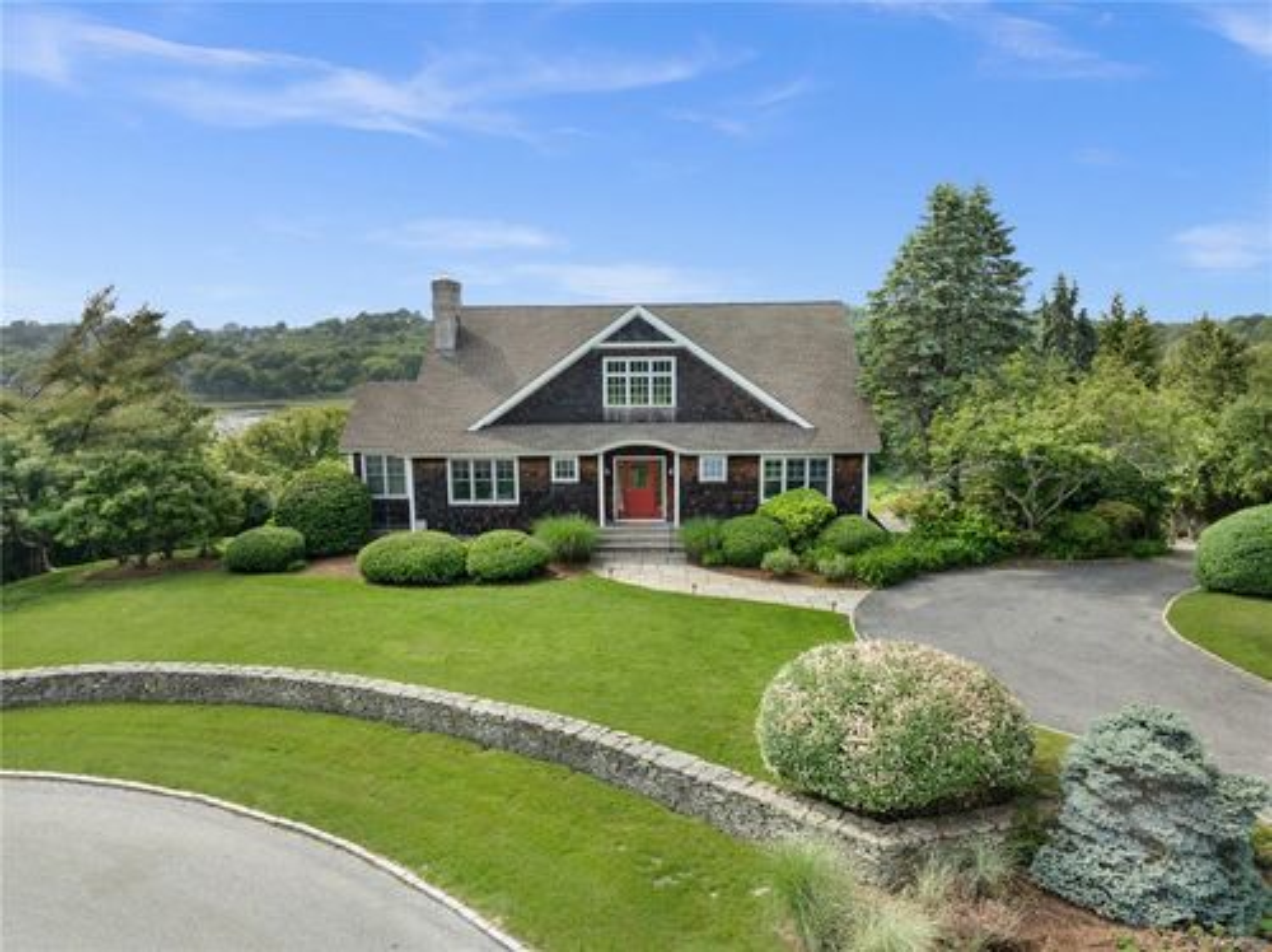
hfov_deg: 71.6
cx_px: 636
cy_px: 476
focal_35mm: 24
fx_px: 881
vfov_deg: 56.7
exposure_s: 1/1250
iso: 100
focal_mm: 12.29
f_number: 2.8
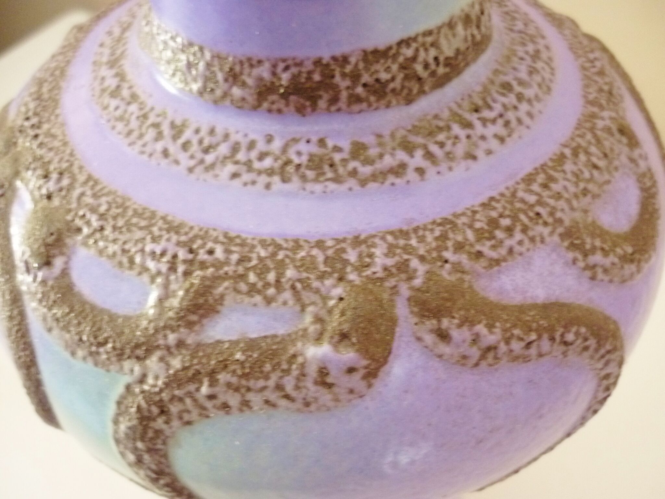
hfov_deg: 55.4
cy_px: 250
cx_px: 332
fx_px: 634
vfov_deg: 42.9
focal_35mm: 33
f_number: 2.8
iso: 400
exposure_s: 1/15
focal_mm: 5.5
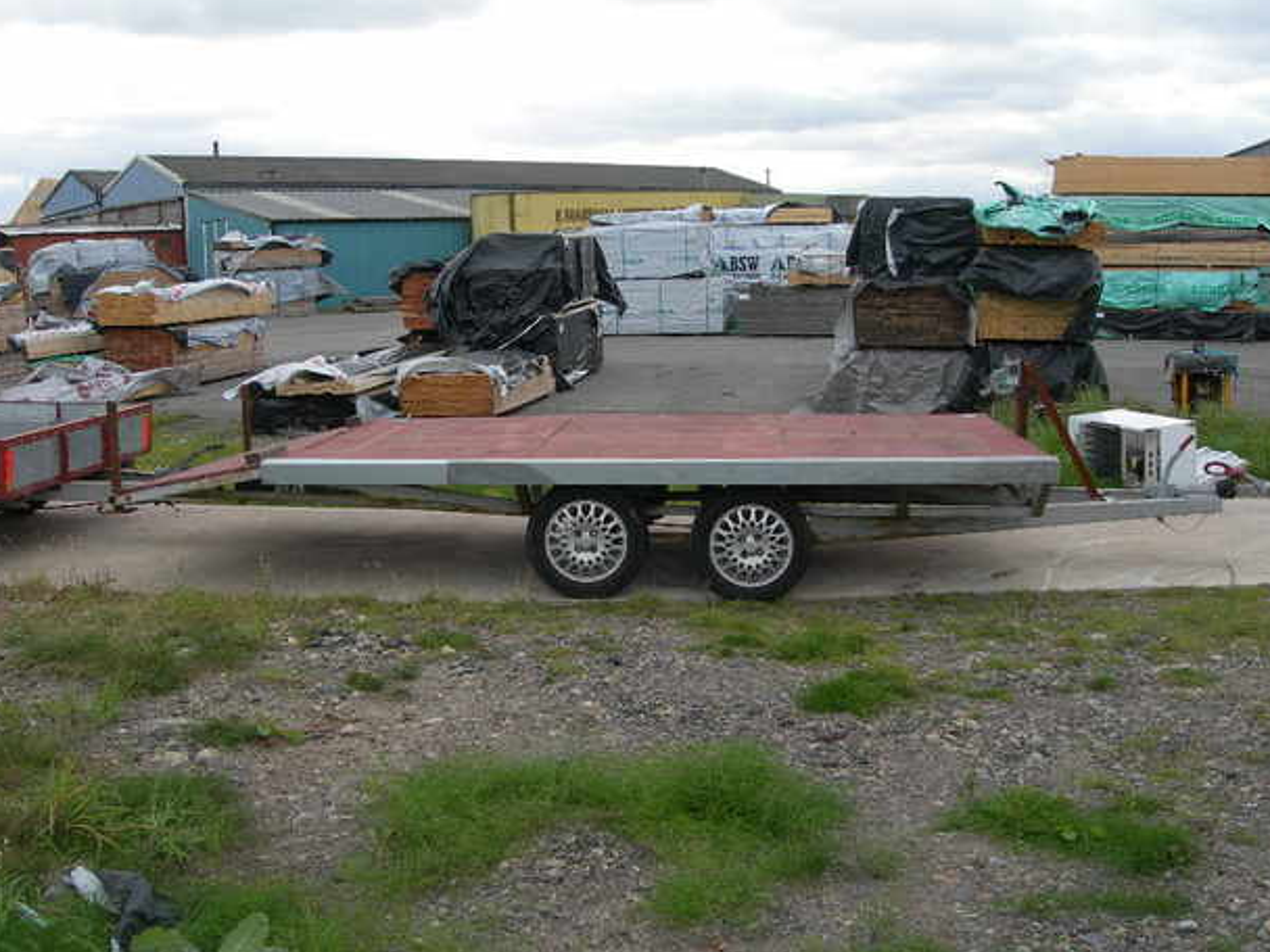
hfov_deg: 46.8
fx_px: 1468
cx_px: 656
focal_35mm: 40
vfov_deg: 36.0
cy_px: 468
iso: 50
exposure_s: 1/202
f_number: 4.8
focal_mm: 7.8
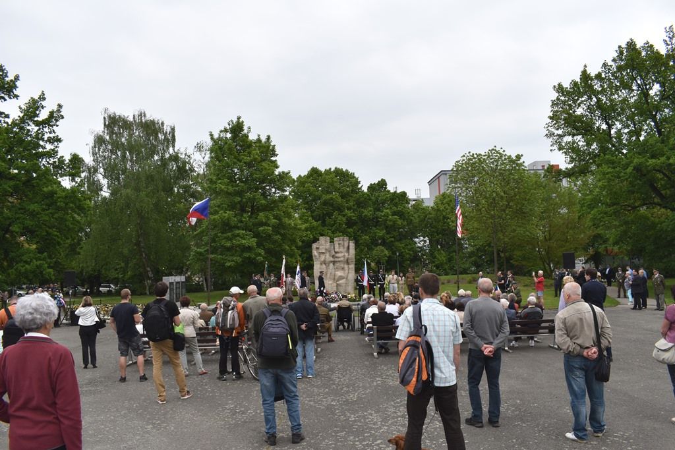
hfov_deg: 67.4
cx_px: 338
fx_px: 506
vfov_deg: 47.9
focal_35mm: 27
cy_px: 225
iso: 100
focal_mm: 18
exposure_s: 1/200
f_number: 8
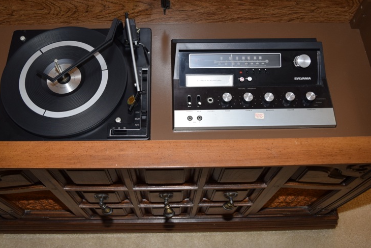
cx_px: 167
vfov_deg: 35.7
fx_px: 381
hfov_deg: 51.8
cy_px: 88
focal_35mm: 37
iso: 500
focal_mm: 18
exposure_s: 1/60
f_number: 3.5
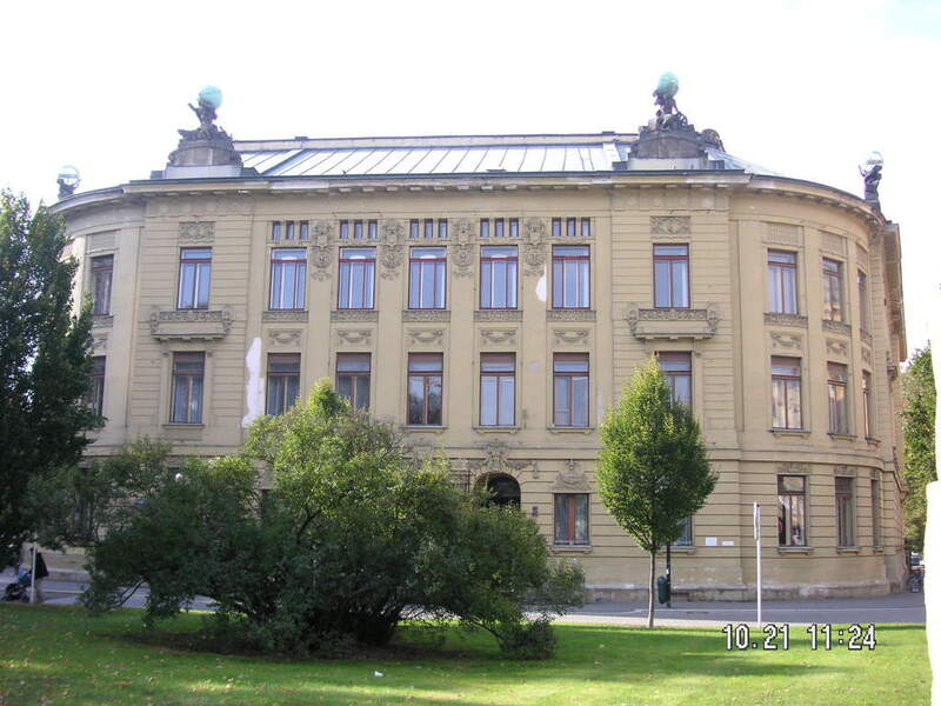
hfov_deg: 50.1
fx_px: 1006
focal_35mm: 37
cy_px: 353
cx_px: 470
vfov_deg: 38.7
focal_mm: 6.1
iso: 50
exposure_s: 1/350
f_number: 2.8
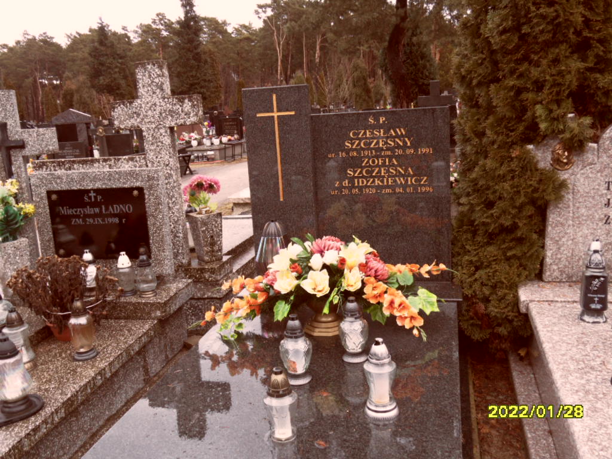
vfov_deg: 44.2
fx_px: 566
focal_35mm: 32
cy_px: 230
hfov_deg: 56.8
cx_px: 306
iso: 100
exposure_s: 1/90
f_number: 3.4
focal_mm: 5.3
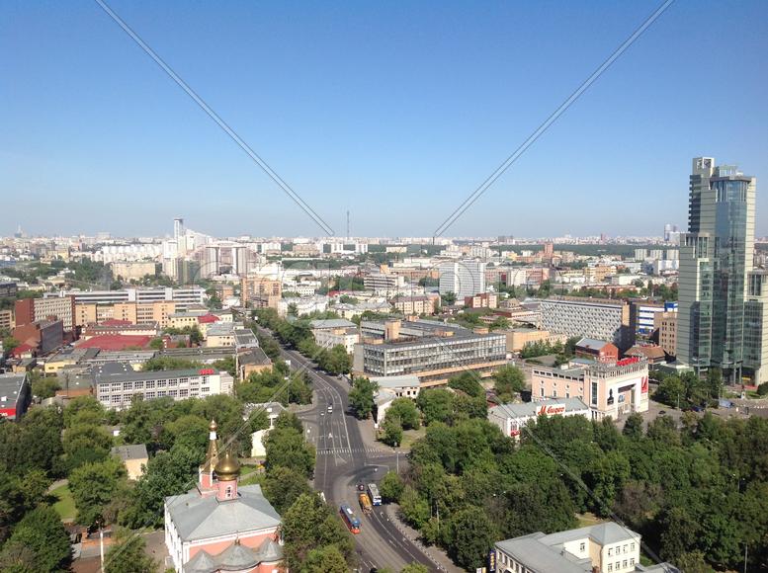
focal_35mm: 35
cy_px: 286
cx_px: 384
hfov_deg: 52.7
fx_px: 775
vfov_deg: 40.6
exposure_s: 1/2160
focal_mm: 4.28
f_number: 2.4
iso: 50
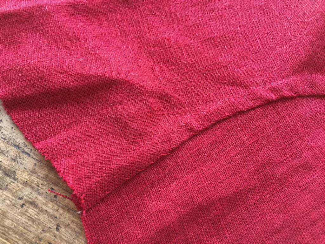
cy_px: 122
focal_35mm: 29
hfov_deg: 61.7
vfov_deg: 48.2
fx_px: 272
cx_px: 162
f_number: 2.2
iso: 100
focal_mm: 4.2
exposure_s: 1/30
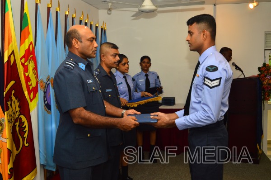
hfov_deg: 49.6
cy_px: 90
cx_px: 136
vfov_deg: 34.1
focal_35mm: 39
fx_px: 293
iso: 400
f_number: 5.6
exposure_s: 1/100
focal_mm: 26
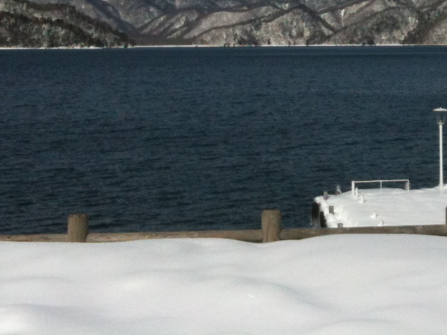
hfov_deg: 19.8
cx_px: 452
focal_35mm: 96
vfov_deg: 14.6
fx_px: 1239
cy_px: -118
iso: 64
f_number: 2.8
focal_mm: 3.85
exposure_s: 1/3135
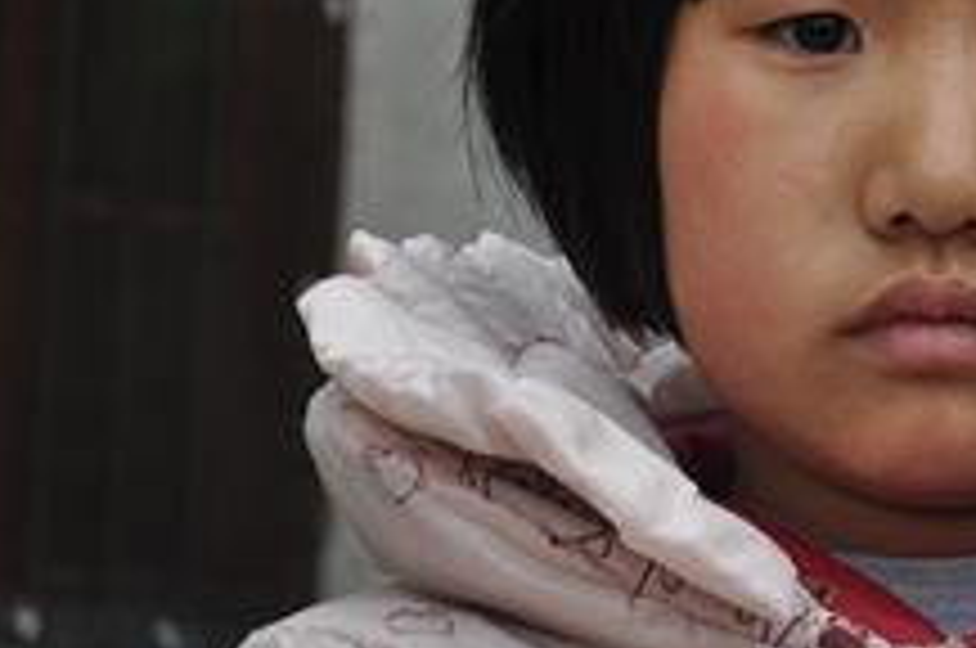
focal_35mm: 209
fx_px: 5665
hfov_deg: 9.8
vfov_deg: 6.5
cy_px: 119
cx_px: 1007
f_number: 5.6
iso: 250
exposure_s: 1/125
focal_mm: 55
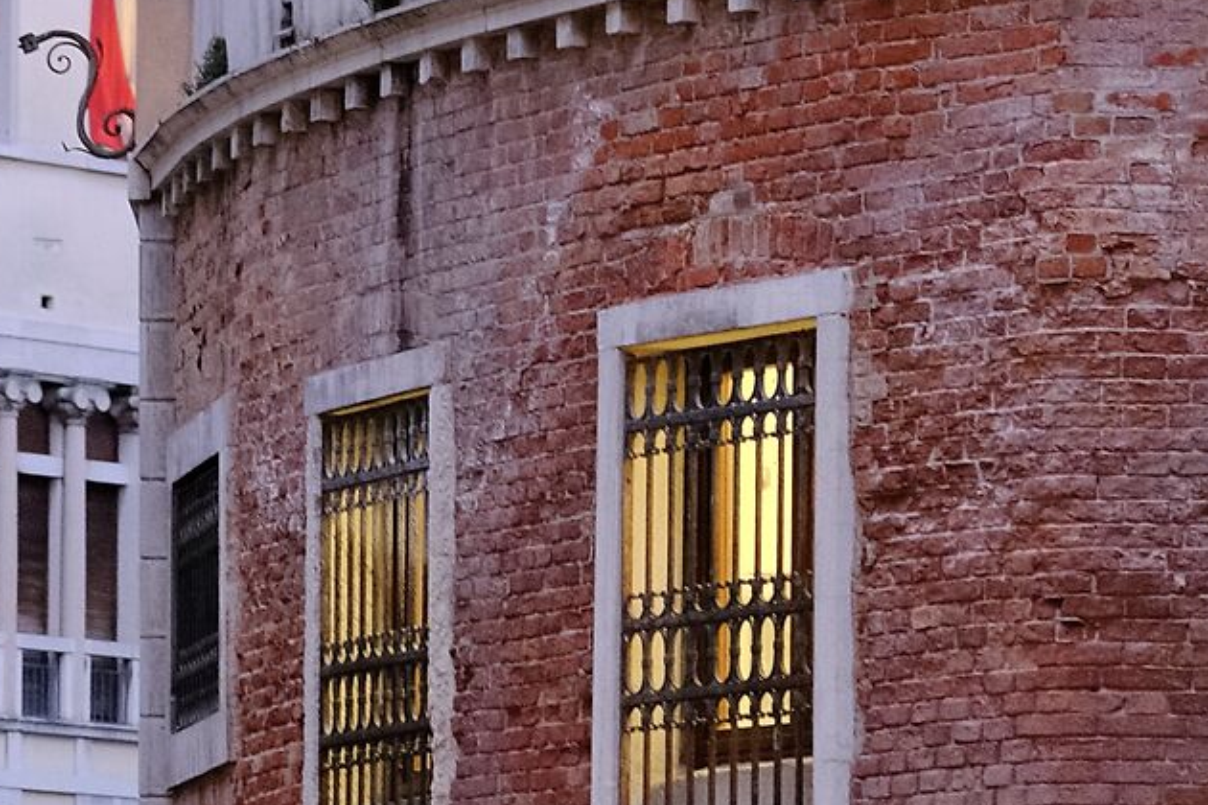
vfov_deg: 4.3
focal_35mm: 320
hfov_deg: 6.4
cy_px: 1428
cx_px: 155
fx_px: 10737
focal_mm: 56
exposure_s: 1/75
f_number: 2.8
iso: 1600
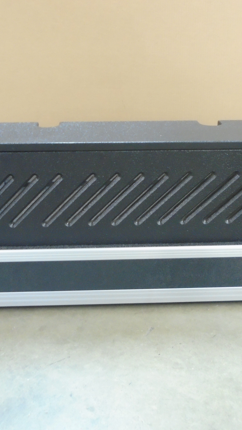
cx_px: 112
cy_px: 216
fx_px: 433
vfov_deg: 52.8
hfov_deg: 31.2
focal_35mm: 38
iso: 400
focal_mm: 4.6
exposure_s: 1/4
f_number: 3.2
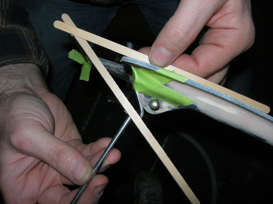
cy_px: 102
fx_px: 300
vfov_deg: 37.7
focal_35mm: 38
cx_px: 136
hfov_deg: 49.0
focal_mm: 7.8
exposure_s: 1/60.1
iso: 64
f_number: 4.8
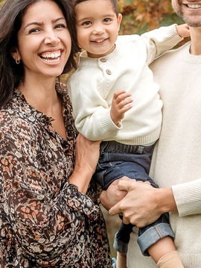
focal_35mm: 137
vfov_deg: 14.3
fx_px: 1059
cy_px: 74
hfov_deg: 10.8
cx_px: 102
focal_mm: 50
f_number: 4
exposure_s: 1/400
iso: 320
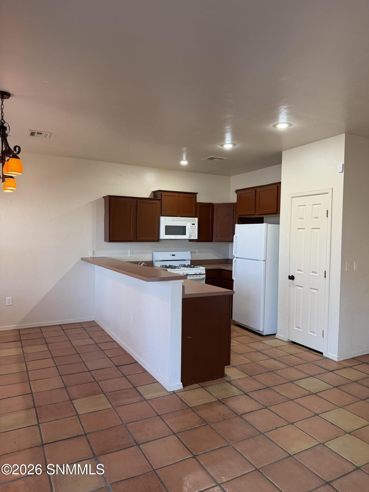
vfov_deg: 71.6
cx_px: 184
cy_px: 246
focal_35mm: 24
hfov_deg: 56.8
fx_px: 341
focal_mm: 6.76
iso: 200
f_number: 1.78
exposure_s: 1/120
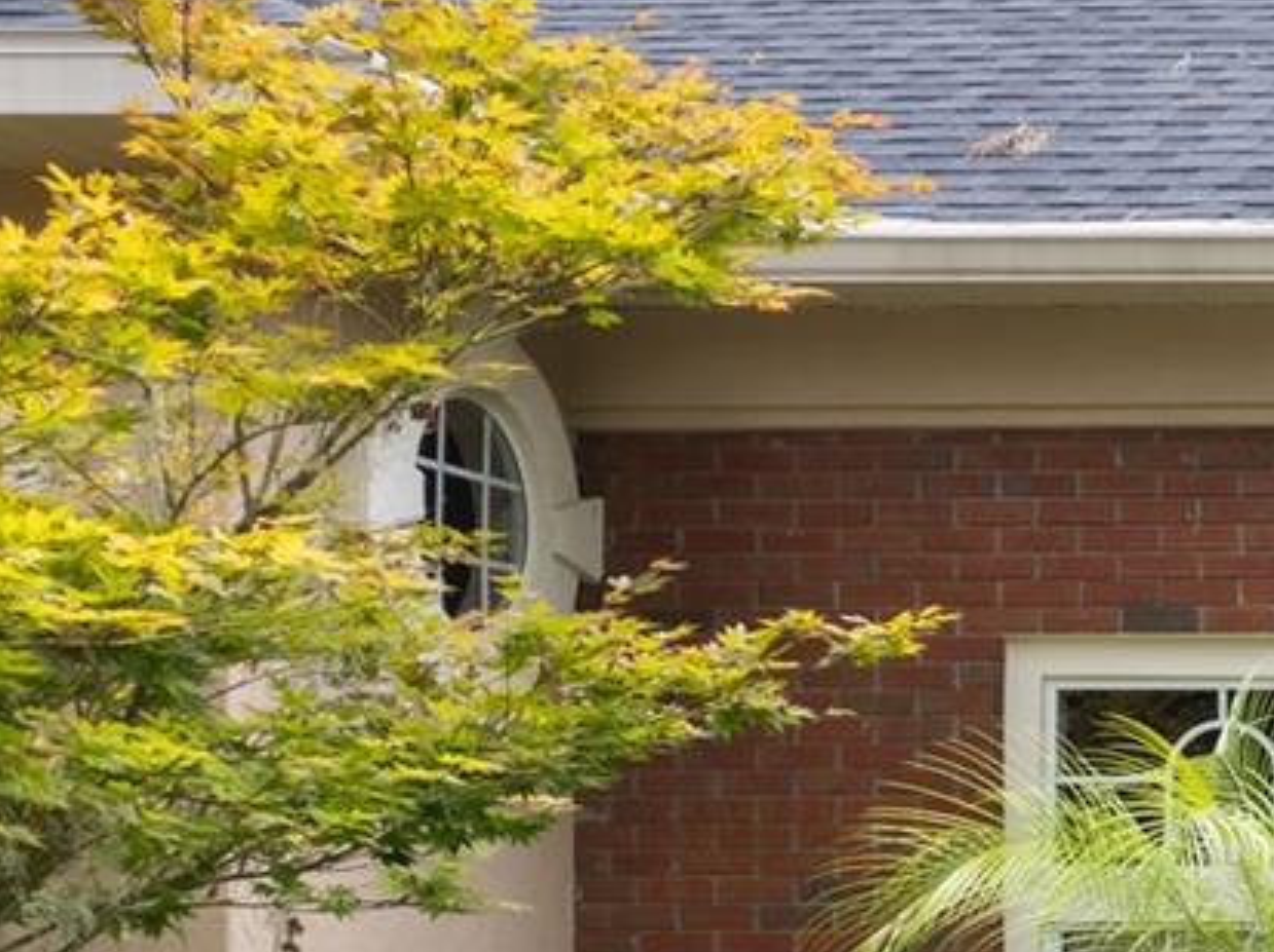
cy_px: 944
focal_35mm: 82
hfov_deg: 19.0
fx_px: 3015
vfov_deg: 17.6
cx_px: 2215
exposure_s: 1/200
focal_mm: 8.38
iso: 100
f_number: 2.8
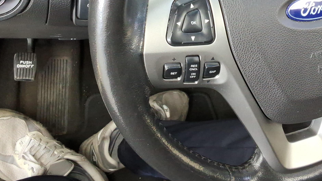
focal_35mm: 53
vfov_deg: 21.8
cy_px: -2
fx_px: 453
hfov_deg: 38.8
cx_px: 208
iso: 154
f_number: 1.9
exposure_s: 1/40
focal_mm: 2.91
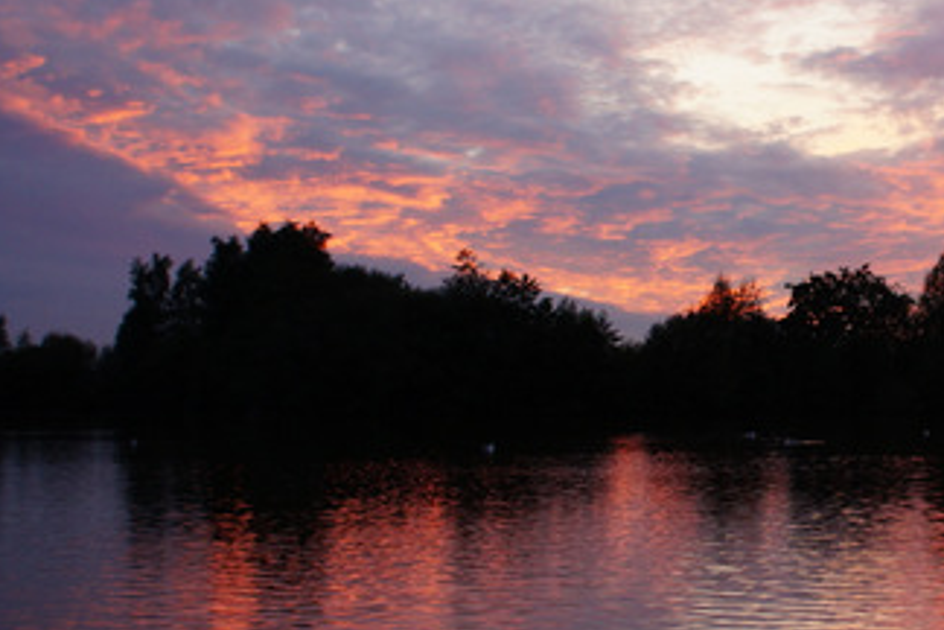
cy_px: 268
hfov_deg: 23.7
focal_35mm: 83
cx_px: 883
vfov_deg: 16.4
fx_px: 2176
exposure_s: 1/60
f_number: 4.5
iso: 320
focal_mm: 28
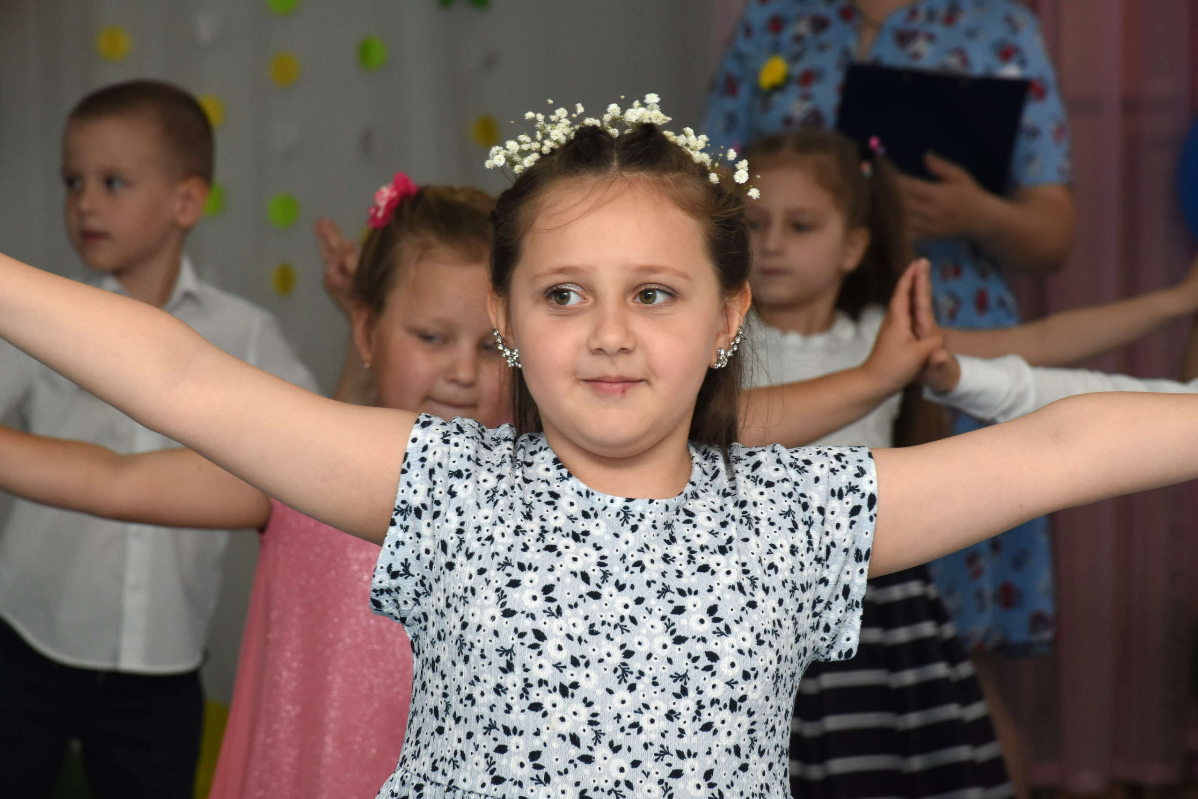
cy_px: 400
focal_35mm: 210
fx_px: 6988
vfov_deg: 6.5
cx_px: 599
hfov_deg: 9.8
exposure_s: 1/200
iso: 800
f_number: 9
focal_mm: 140
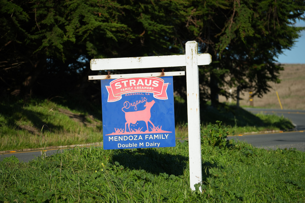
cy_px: 102
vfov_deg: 6.8
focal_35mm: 203
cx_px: 152
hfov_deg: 10.1
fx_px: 1720
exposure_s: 1/1600
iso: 320
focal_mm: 203
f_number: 7.1
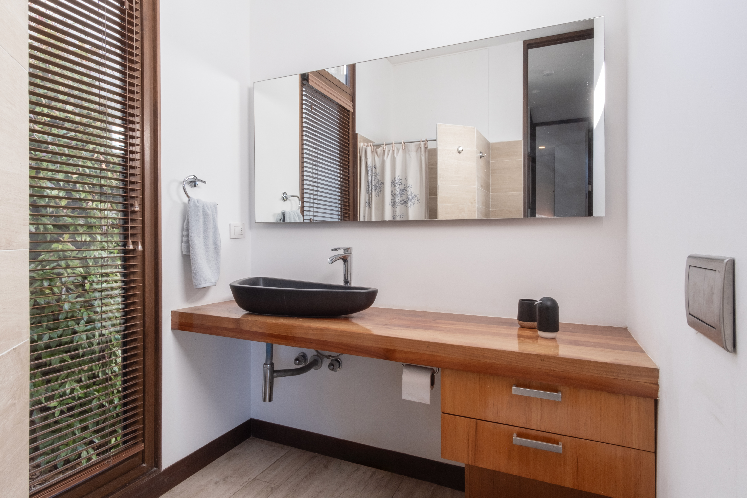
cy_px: 249
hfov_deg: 90.0
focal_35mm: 18
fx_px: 373
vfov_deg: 67.4
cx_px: 374
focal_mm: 12
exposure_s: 1/4
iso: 200
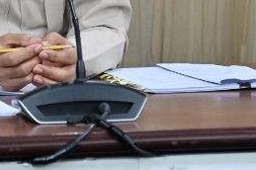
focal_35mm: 587
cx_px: 3
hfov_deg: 3.5
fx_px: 4169
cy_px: -77
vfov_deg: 2.3
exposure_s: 1/80
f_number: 5.6
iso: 4000
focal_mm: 190
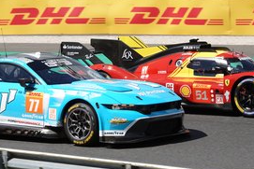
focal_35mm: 319
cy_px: 91
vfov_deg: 4.3
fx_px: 2252
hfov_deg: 6.5
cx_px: 115
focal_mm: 70.27
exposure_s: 1/800
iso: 100
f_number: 4.5
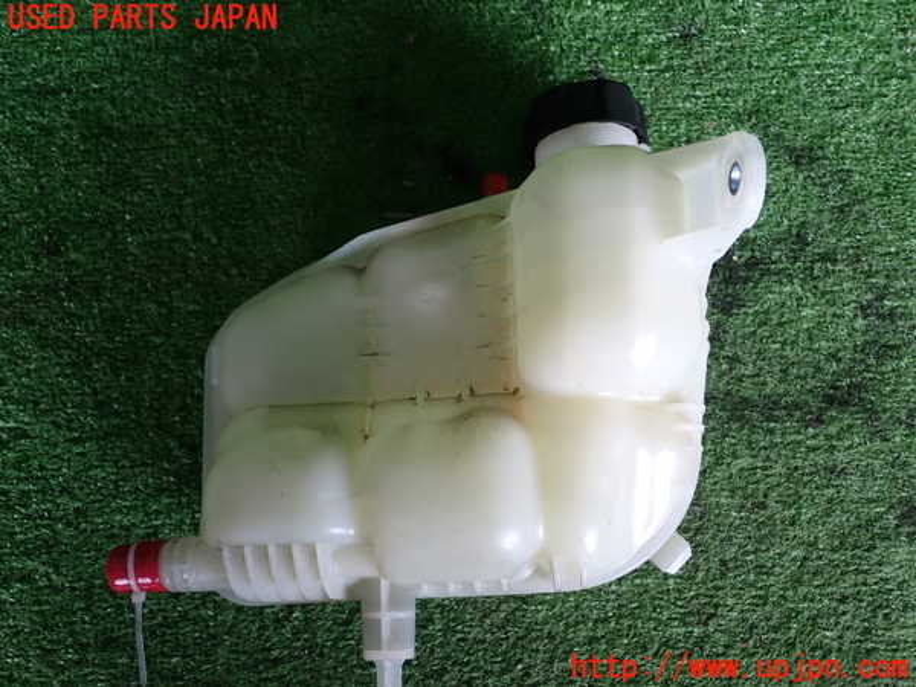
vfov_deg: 39.7
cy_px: 344
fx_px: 953
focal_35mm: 36
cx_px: 458
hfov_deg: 51.4
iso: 200
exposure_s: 1/125
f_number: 2.5
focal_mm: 6.37
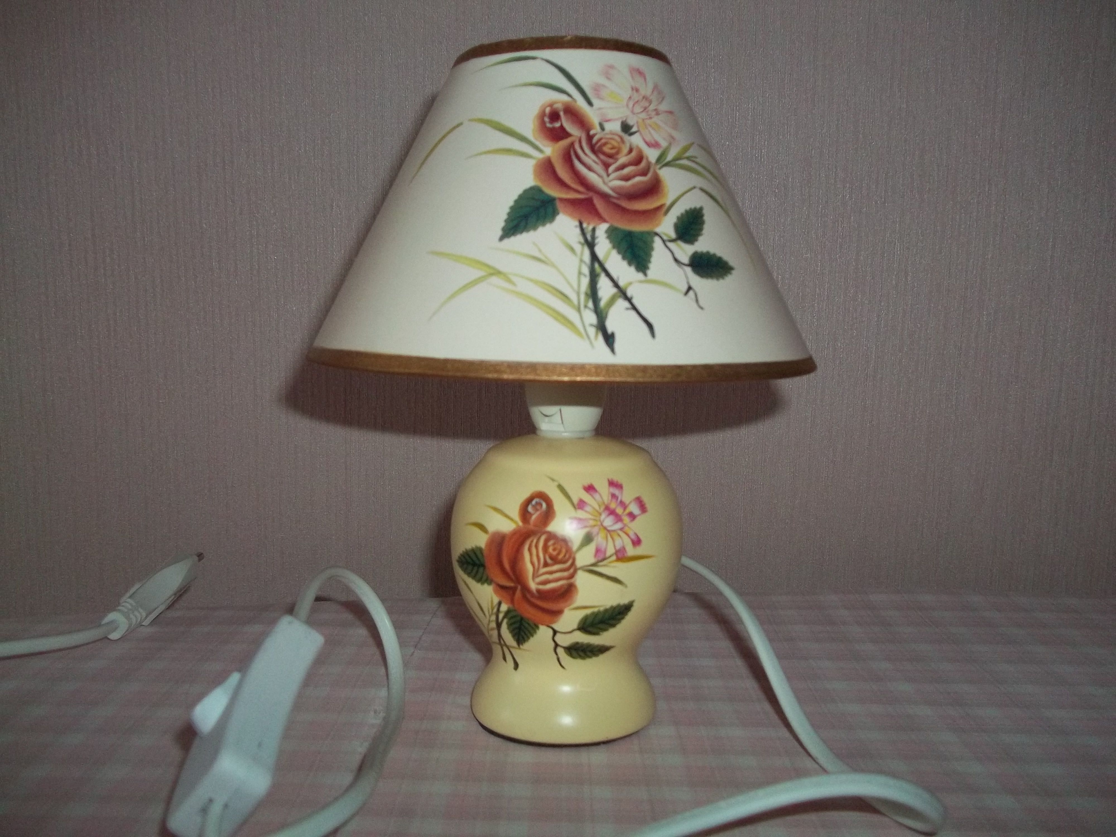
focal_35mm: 32
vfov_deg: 44.2
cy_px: 418
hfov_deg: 56.8
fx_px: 1032
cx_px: 558
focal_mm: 5.7
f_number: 2.9
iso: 160
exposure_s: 1/30
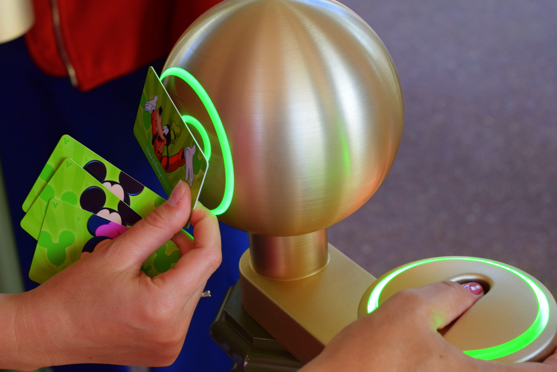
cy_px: 186
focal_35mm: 75
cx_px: 278
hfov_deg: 27.0
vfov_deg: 18.2
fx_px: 1161
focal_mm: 50
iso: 400
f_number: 7.1
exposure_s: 1/200
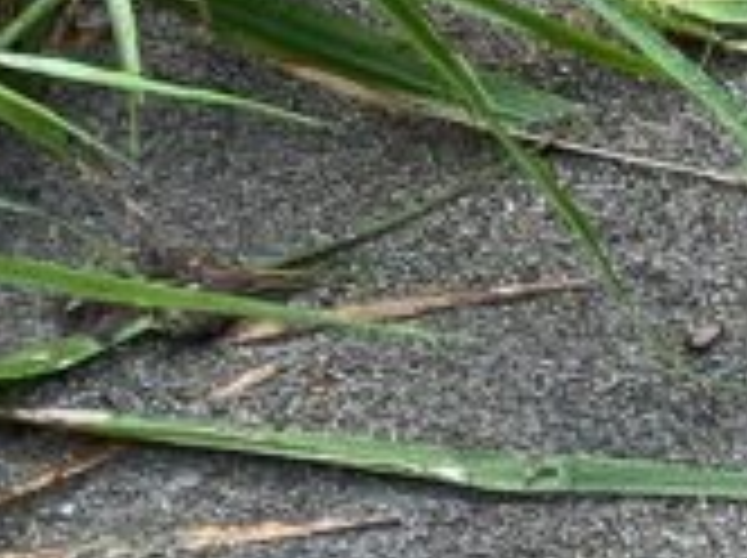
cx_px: 1436
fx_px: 3728
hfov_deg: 10.6
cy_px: 810
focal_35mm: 173
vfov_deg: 8.4
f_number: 1.8
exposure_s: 1/121
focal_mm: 3.99
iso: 40
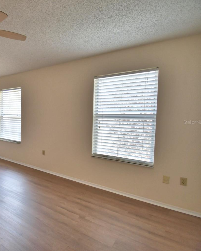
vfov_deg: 75.0
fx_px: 164
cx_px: 9
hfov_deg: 52.7
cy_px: 122
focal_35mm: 22
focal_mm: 10
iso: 250
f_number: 4.5
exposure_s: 1/125
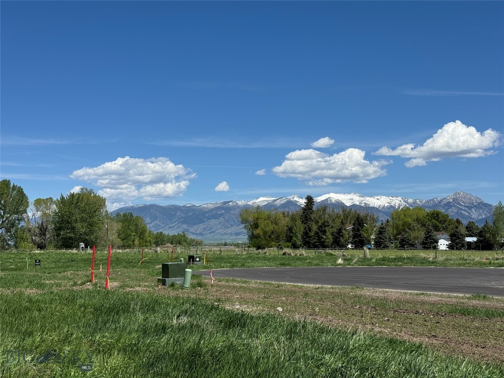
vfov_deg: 30.3
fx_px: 699
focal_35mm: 48
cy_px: 189
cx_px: 252
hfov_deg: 39.7
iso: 64
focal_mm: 6.76
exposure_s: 1/6410
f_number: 1.78
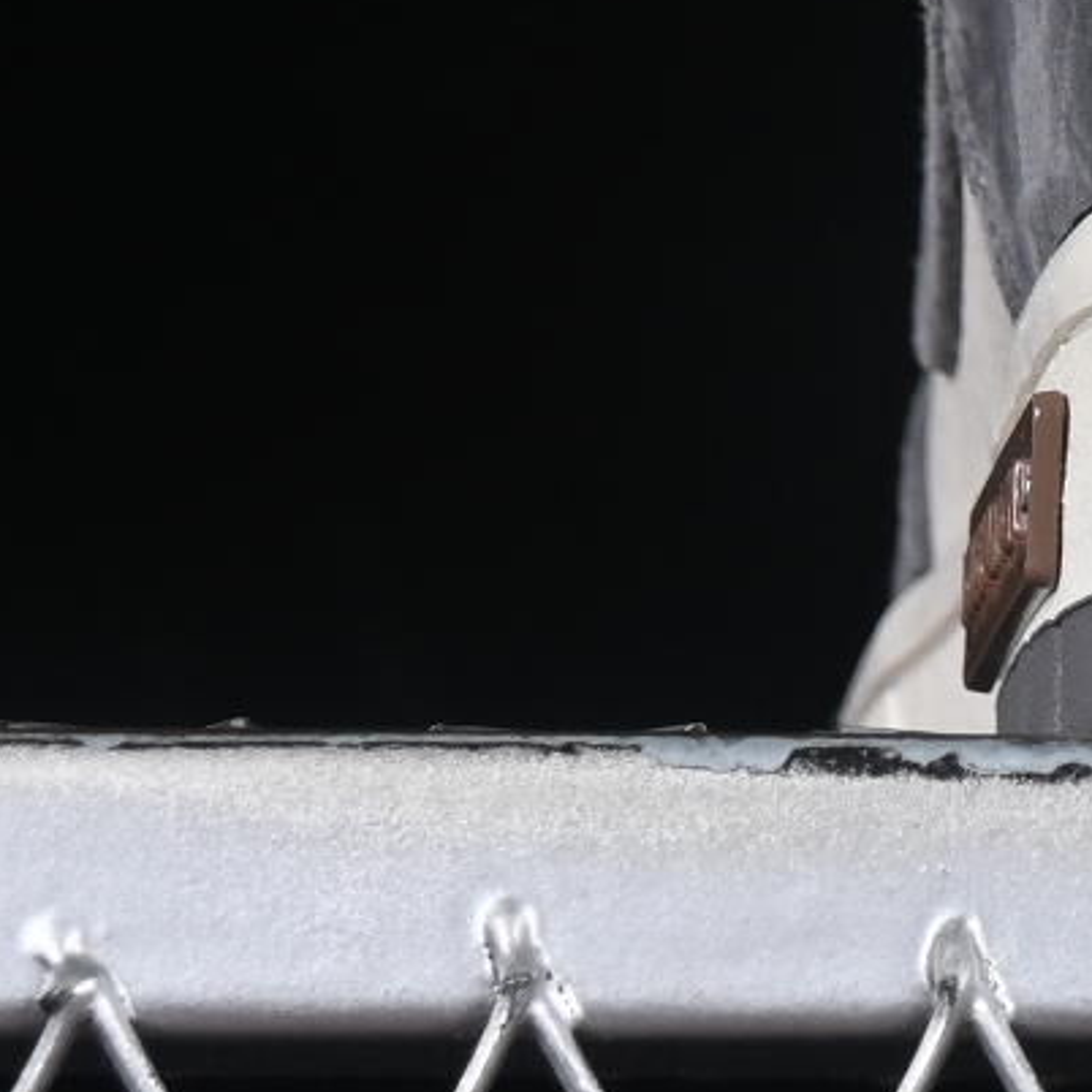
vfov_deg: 3.9
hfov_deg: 3.9
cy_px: -780
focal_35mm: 441
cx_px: 2640
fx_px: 15739
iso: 160
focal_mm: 50
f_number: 8
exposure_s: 1/80
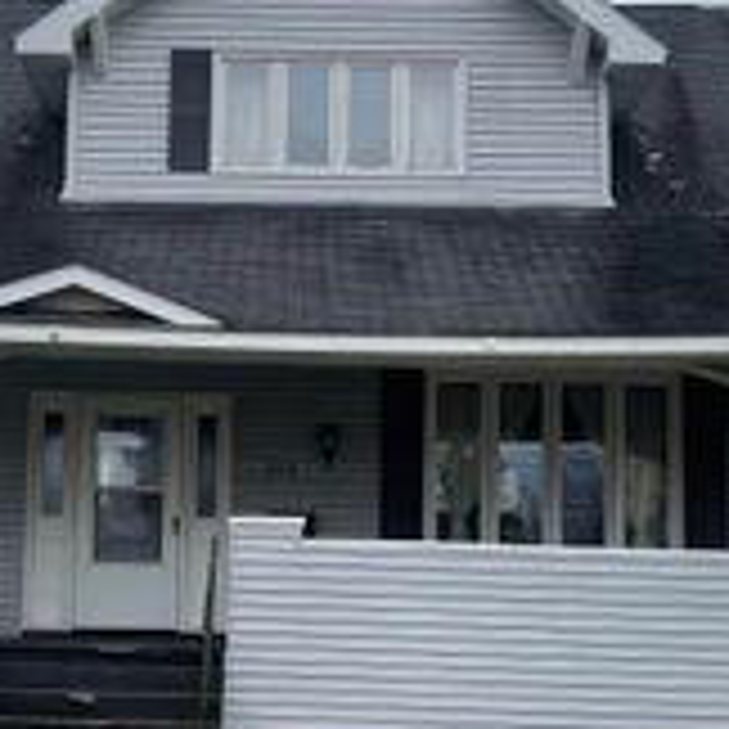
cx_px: 288
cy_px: 479
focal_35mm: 68
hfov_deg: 25.3
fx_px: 1620
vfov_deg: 25.2
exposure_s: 1/1130
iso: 32
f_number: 1.6
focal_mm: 5.1
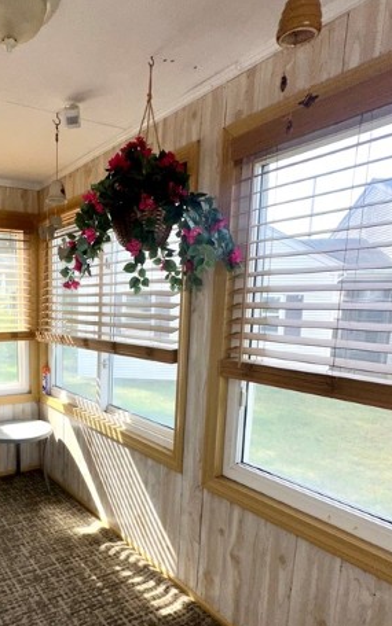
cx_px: 73
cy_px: 371
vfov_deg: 71.9
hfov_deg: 46.4
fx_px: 427
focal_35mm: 25
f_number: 2.2
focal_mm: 2.22
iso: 32
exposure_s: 1/330
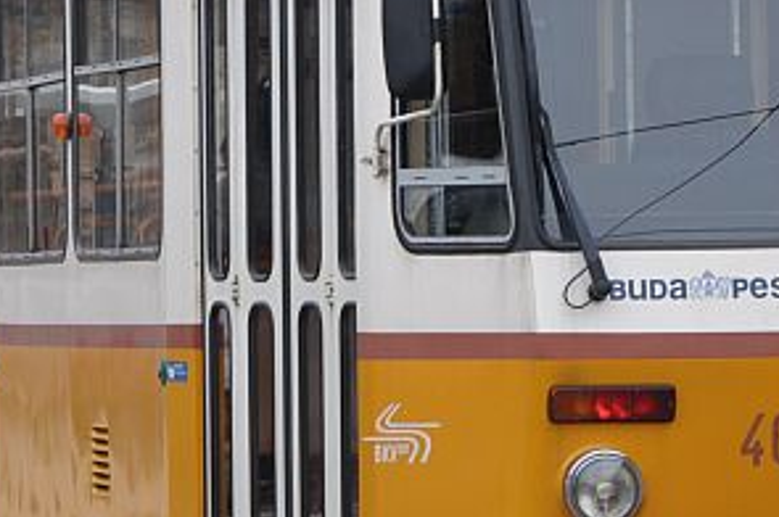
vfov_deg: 3.6
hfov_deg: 5.4
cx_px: 367
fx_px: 8257
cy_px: 153
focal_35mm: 382
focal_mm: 70
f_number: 5.3
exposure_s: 1/250
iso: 200
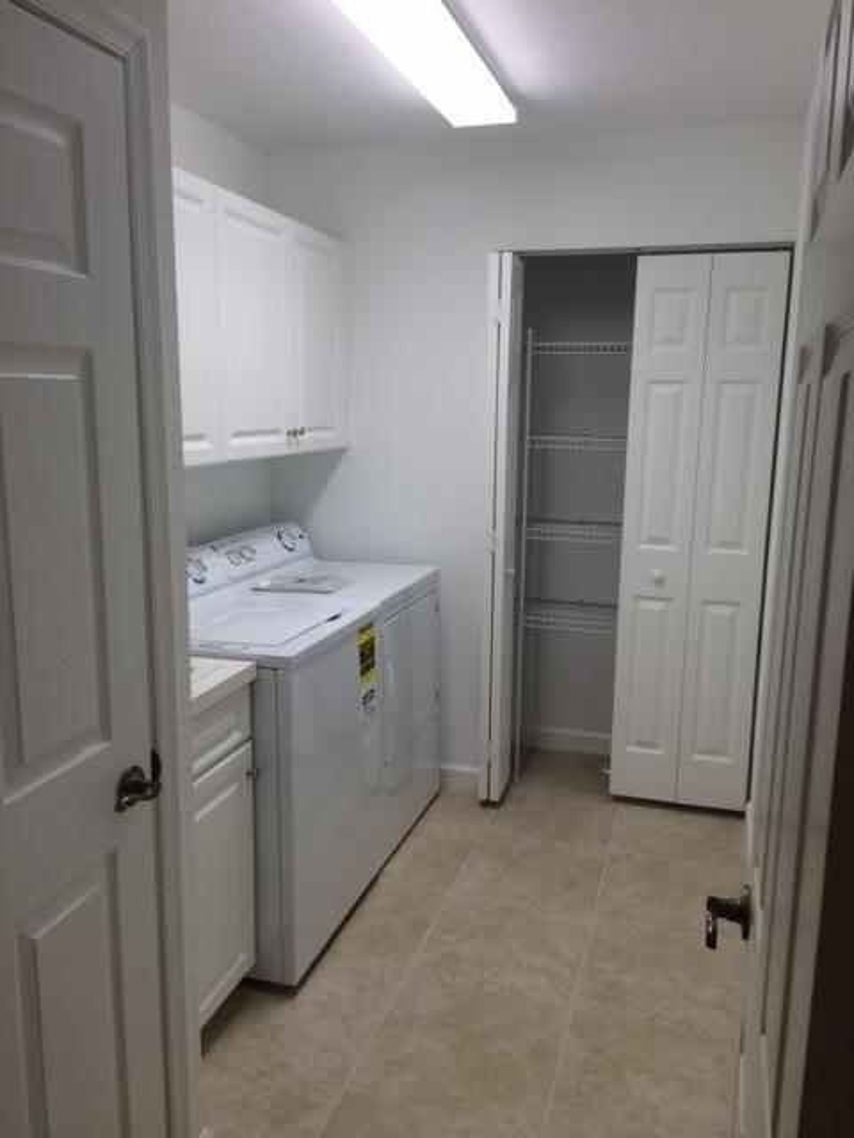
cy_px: 569
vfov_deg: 61.7
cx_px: 427
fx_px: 954
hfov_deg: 48.2
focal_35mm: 29
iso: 32
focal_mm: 4.15
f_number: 2.2
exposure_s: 1/40
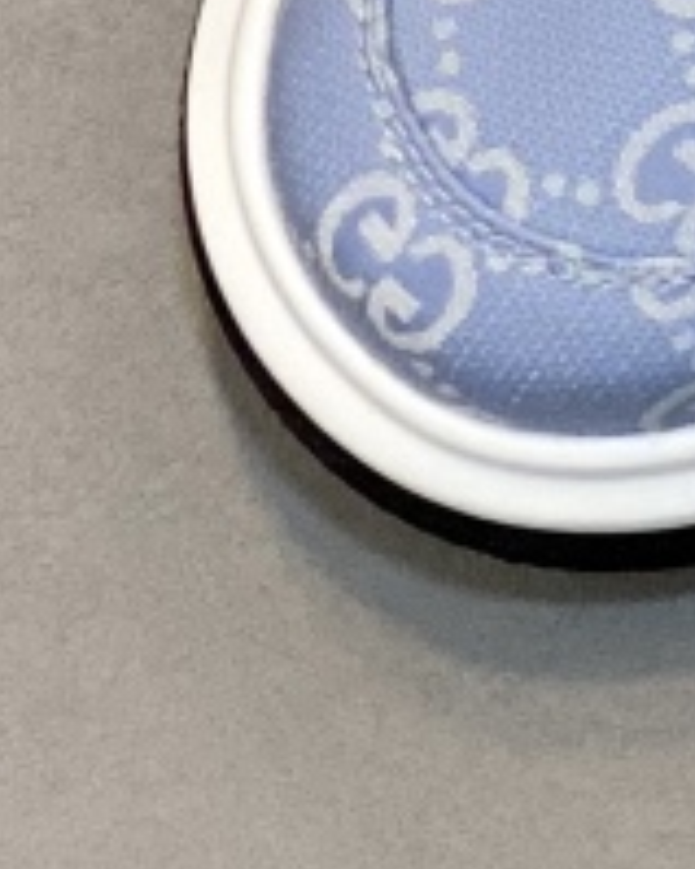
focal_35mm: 367
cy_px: -354
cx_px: 1670
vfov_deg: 5.2
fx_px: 9443
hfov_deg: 4.1
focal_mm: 6
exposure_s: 1/100
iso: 80
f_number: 2
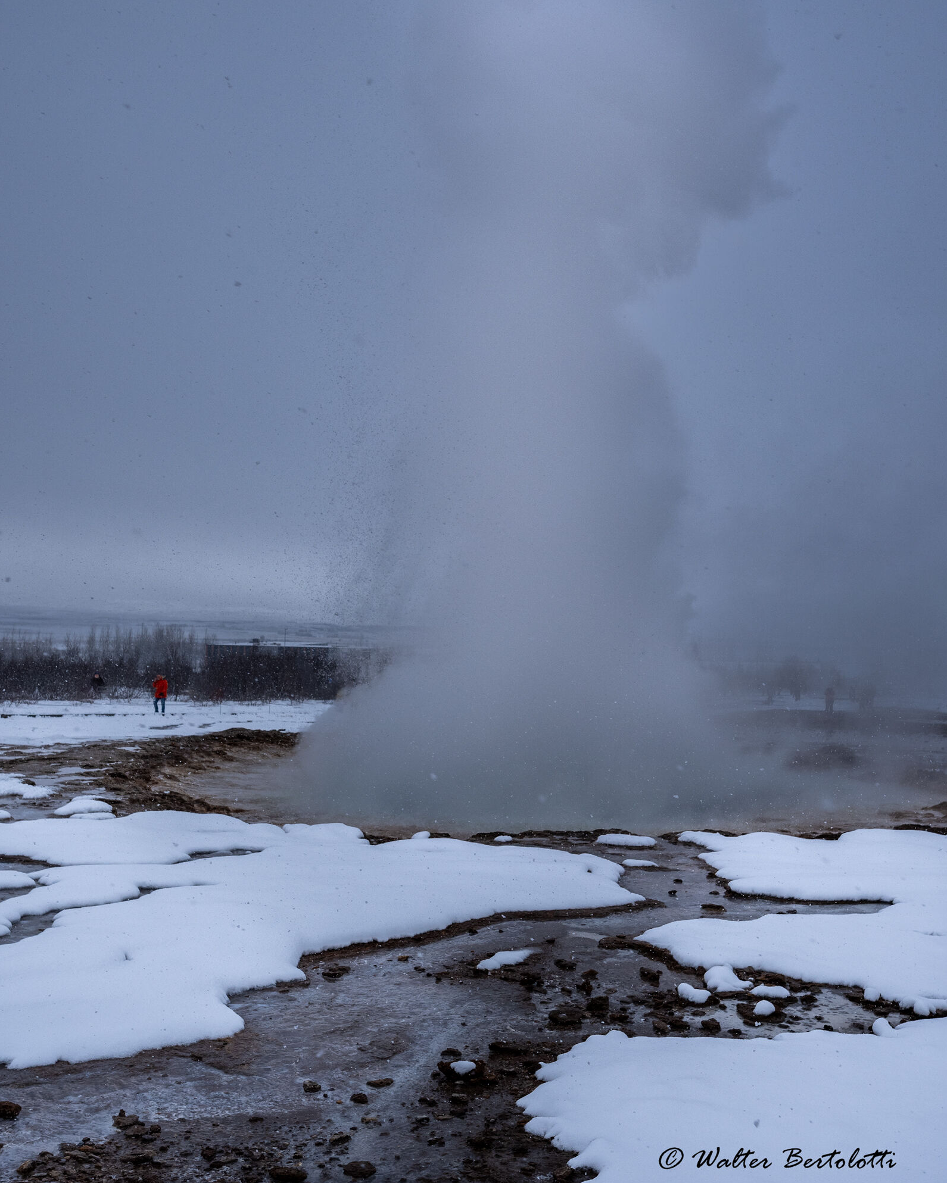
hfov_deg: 43.4
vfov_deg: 52.8
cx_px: 476
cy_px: 566
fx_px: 1191
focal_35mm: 34
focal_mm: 20
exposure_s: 1/1000
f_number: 5.6
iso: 100
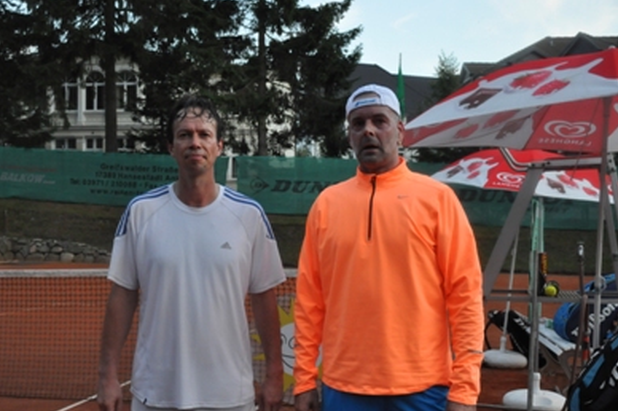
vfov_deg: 29.8
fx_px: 772
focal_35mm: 45
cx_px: 264
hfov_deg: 43.5
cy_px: 225
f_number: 4
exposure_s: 1/500
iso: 1600
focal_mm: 26
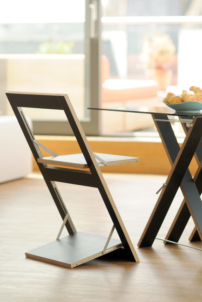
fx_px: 1073
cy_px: 151
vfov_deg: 16.1
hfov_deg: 10.8
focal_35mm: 128
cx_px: 101
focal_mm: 85
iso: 250
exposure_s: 1/640
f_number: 3.2
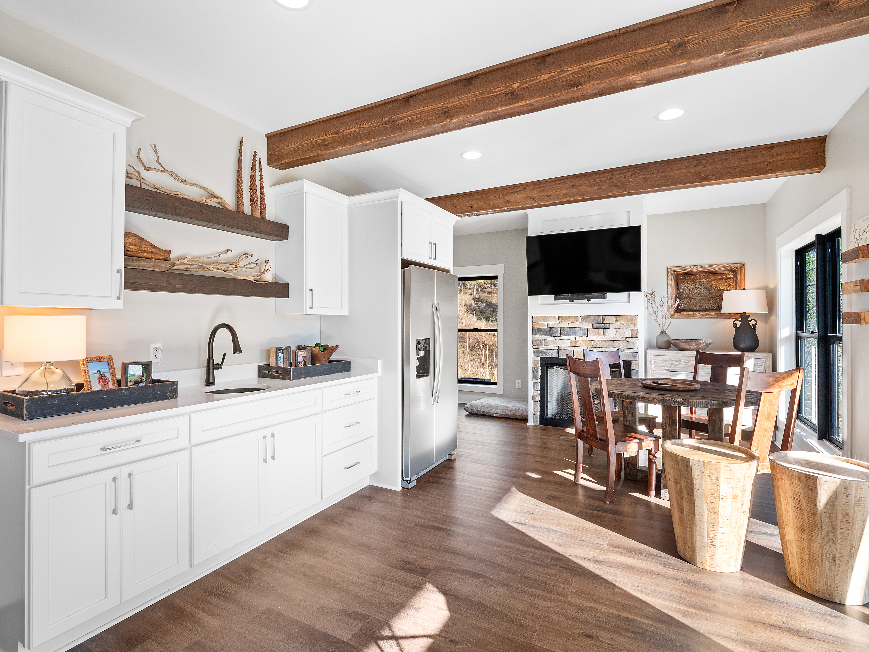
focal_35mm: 16
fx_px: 402
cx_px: 434
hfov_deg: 94.5
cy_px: 326
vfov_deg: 78.1
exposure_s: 1/40
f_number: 5.6
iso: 400
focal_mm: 8
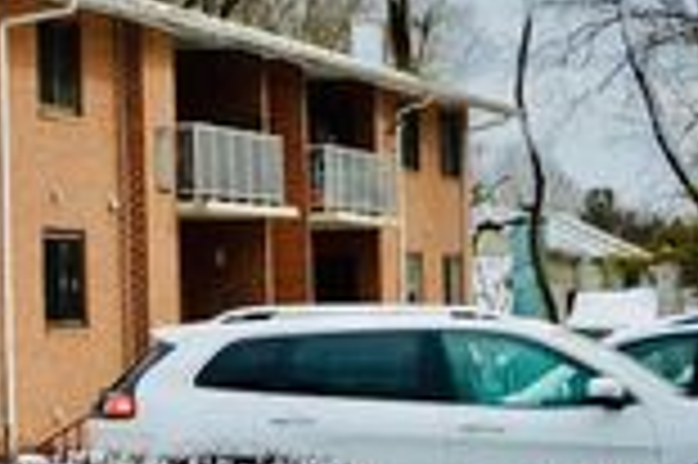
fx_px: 3196
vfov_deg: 8.3
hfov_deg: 11.8
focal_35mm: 165
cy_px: -16
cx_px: -423
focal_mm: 34
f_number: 7.1
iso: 100
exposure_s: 1/200
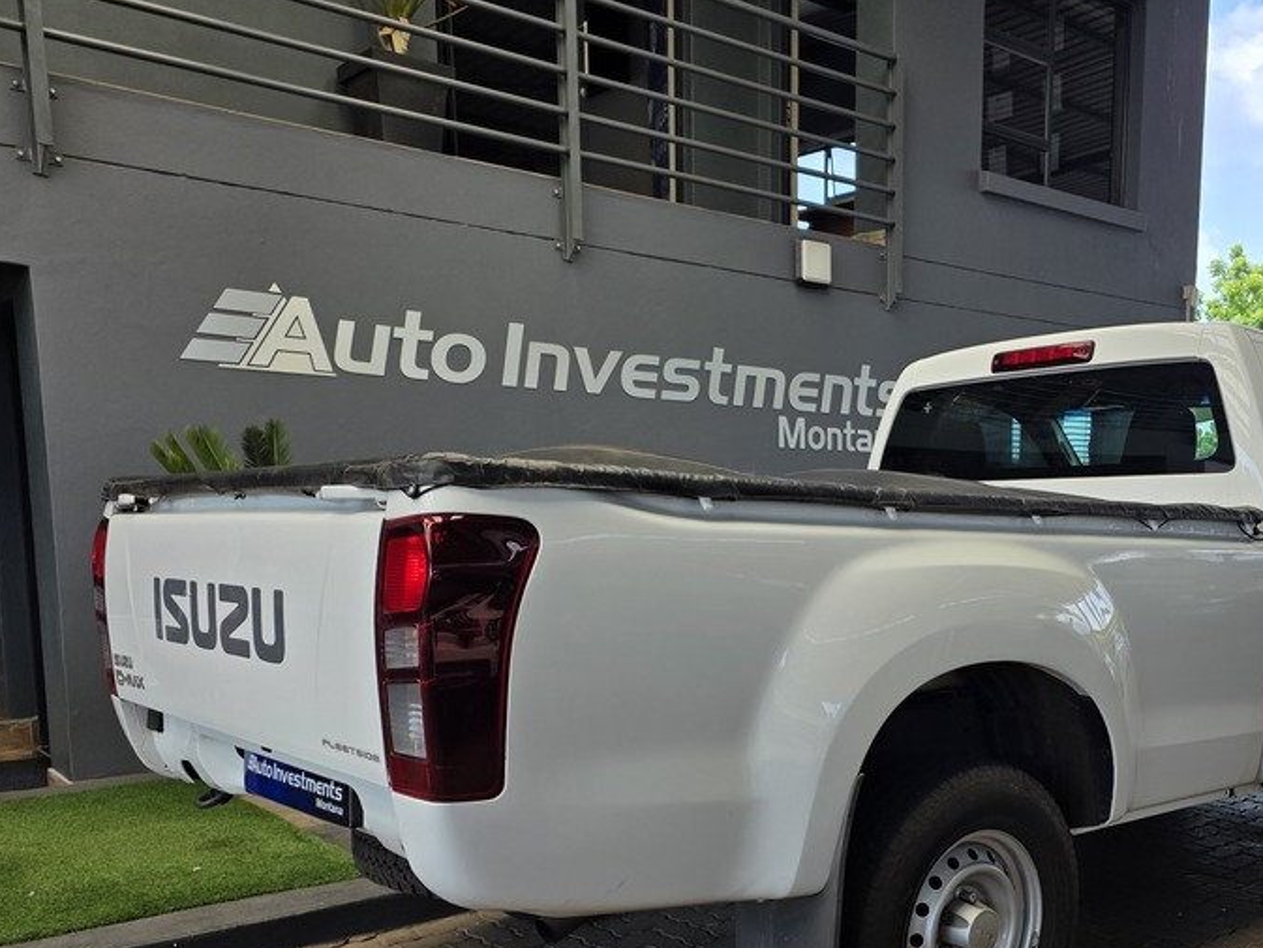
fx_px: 1277
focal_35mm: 35
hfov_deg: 51.5
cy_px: 672
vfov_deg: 39.9
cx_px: 861
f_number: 1.7
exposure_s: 1/1732
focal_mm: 6.25
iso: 80
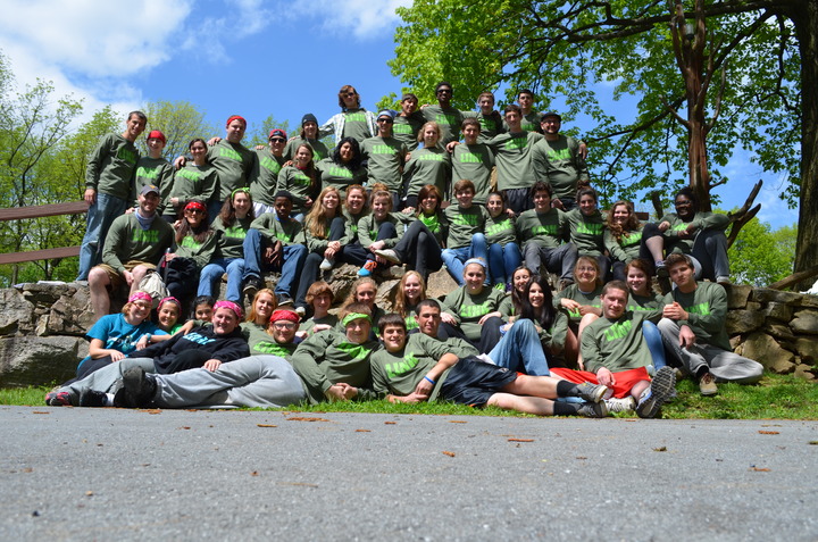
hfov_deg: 57.3
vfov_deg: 39.8
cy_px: 271
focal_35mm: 33
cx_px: 409
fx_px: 748
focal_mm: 22
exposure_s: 1/250
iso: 110
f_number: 8
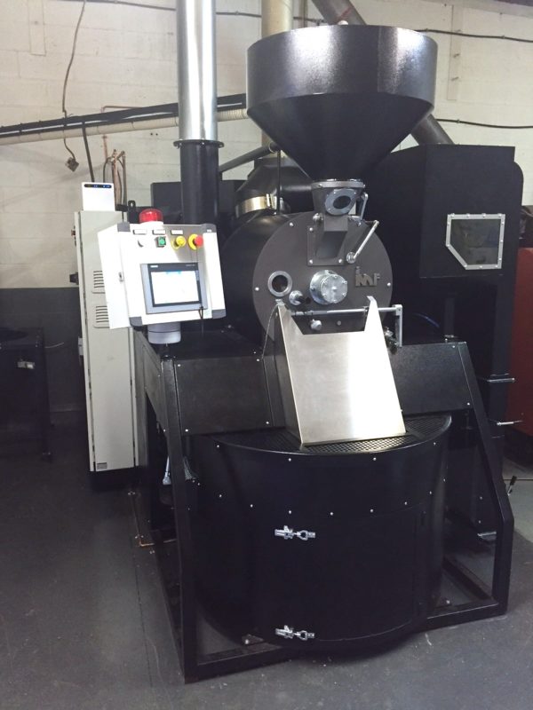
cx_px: 266
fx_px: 595
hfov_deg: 48.2
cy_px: 355
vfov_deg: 61.7
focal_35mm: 29
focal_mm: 4.15
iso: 250
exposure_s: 1/33
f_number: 2.2
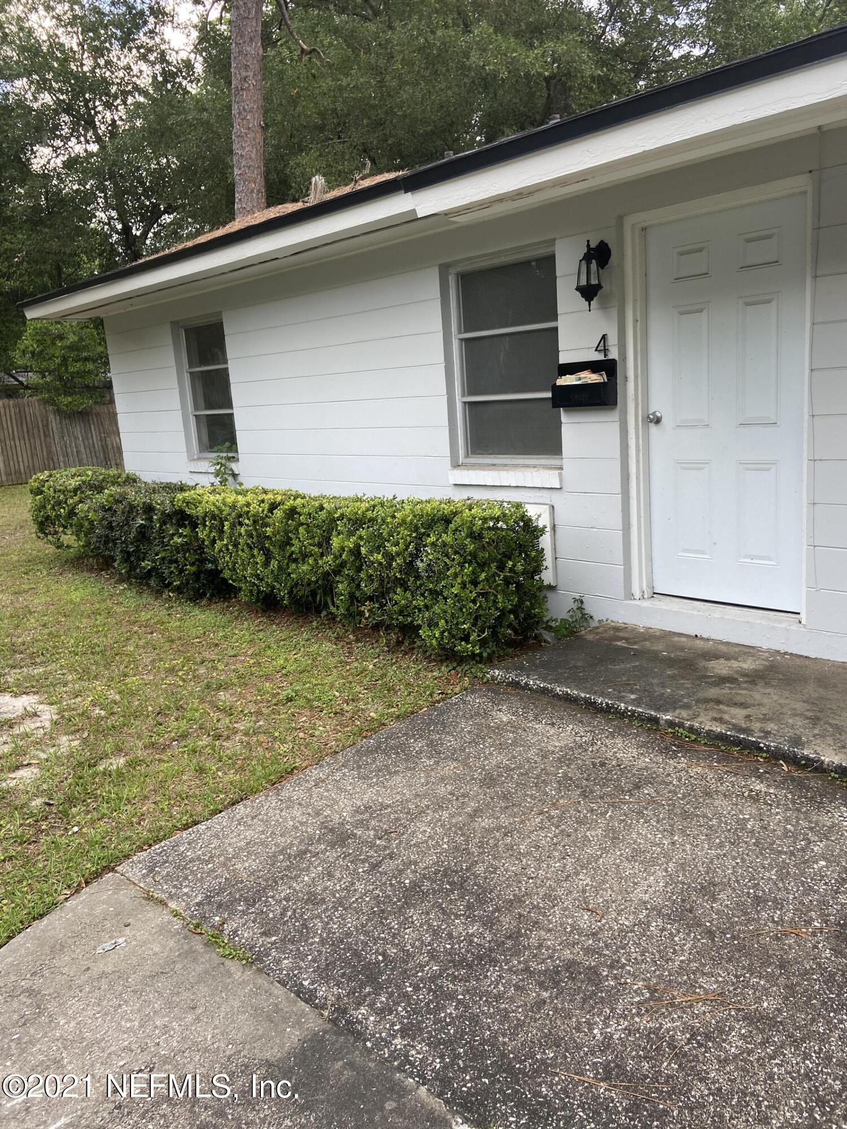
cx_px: 424
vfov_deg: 67.3
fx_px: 848
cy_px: 564
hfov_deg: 53.1
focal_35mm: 26
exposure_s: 1/121
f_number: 1.8
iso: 50
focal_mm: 4.25
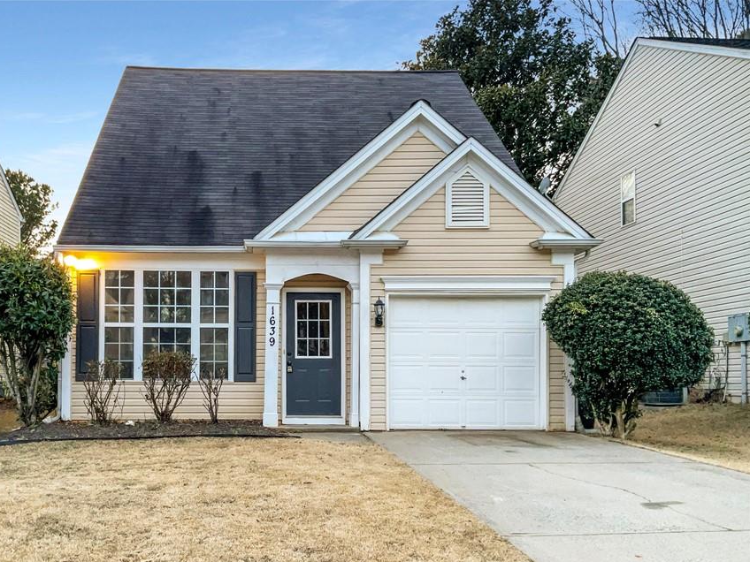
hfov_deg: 52.3
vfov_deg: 40.5
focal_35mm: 35
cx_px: 302
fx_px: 758
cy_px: 338
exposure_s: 1/120
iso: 64
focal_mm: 3
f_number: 1.8
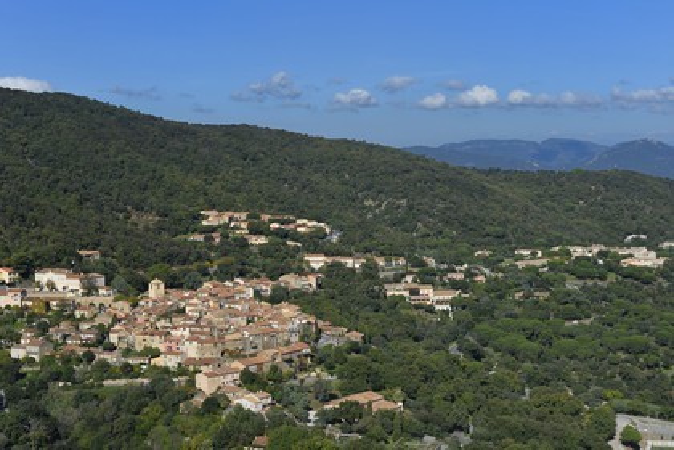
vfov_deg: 19.5
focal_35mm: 70
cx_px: 337
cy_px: 225
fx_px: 1310
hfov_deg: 28.8
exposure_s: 1/1000
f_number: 11
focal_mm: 70
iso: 400
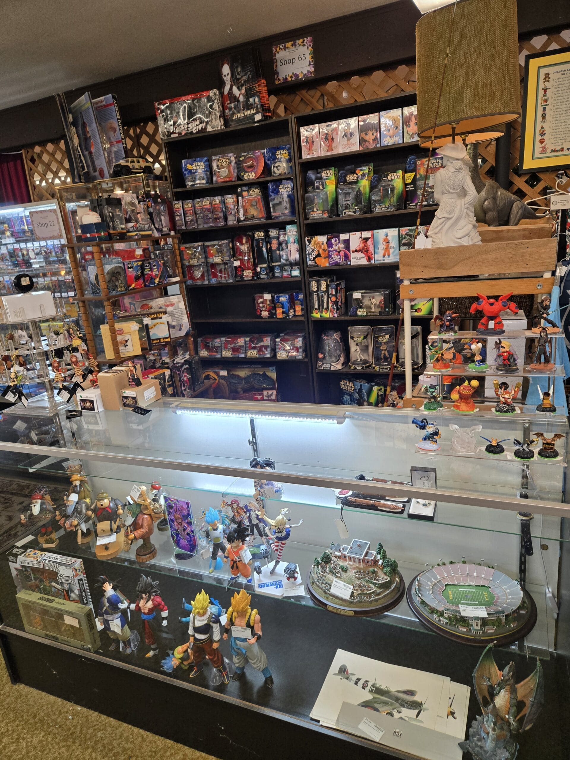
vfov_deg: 73.9
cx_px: 285
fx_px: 505
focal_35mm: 23
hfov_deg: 58.9
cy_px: 380
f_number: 1.8
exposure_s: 1/120
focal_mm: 5.4
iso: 100
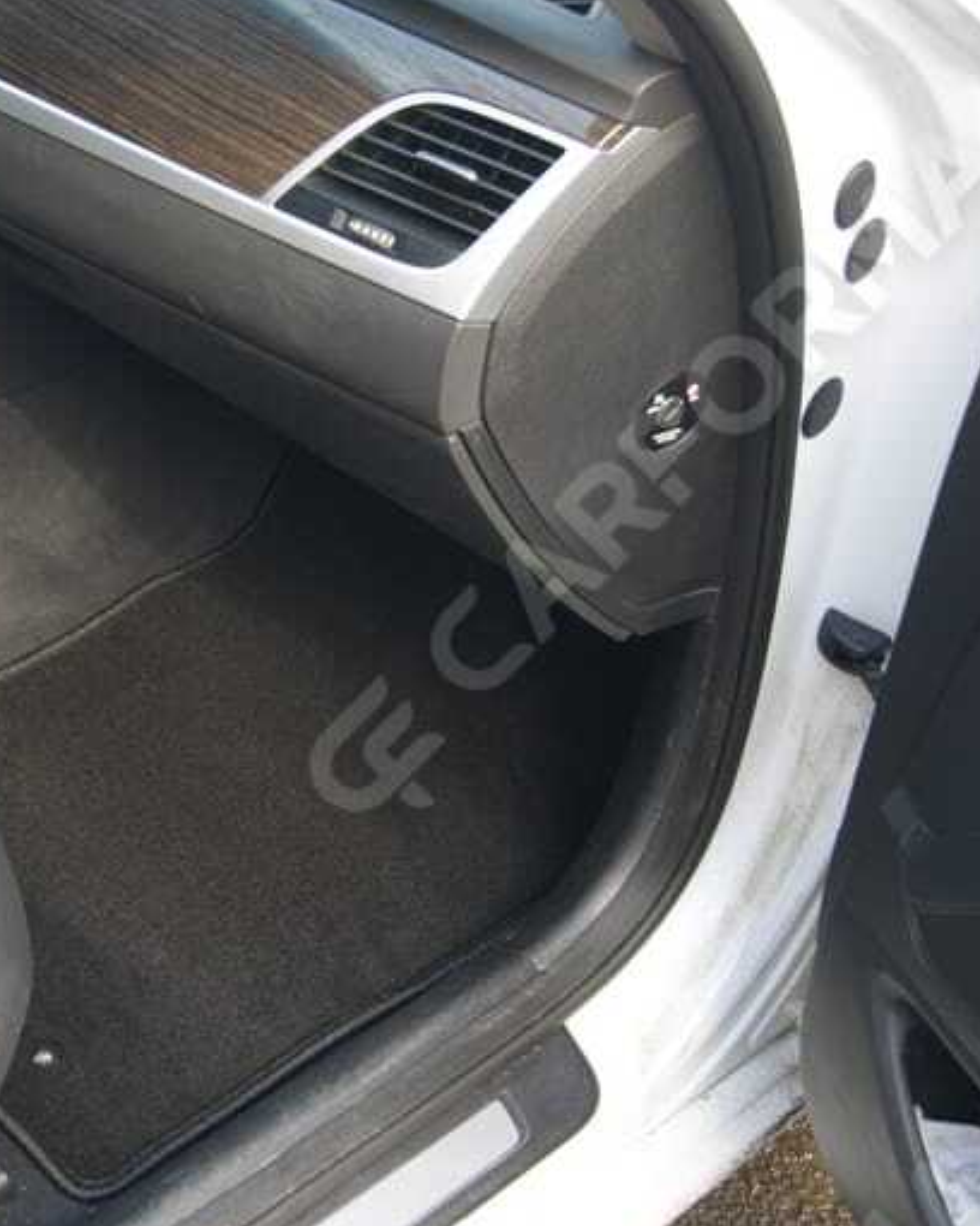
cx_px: 84
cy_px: 618
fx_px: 1922
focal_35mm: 53
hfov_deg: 27.5
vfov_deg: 35.4
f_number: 4
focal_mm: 24
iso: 125
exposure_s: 1/40
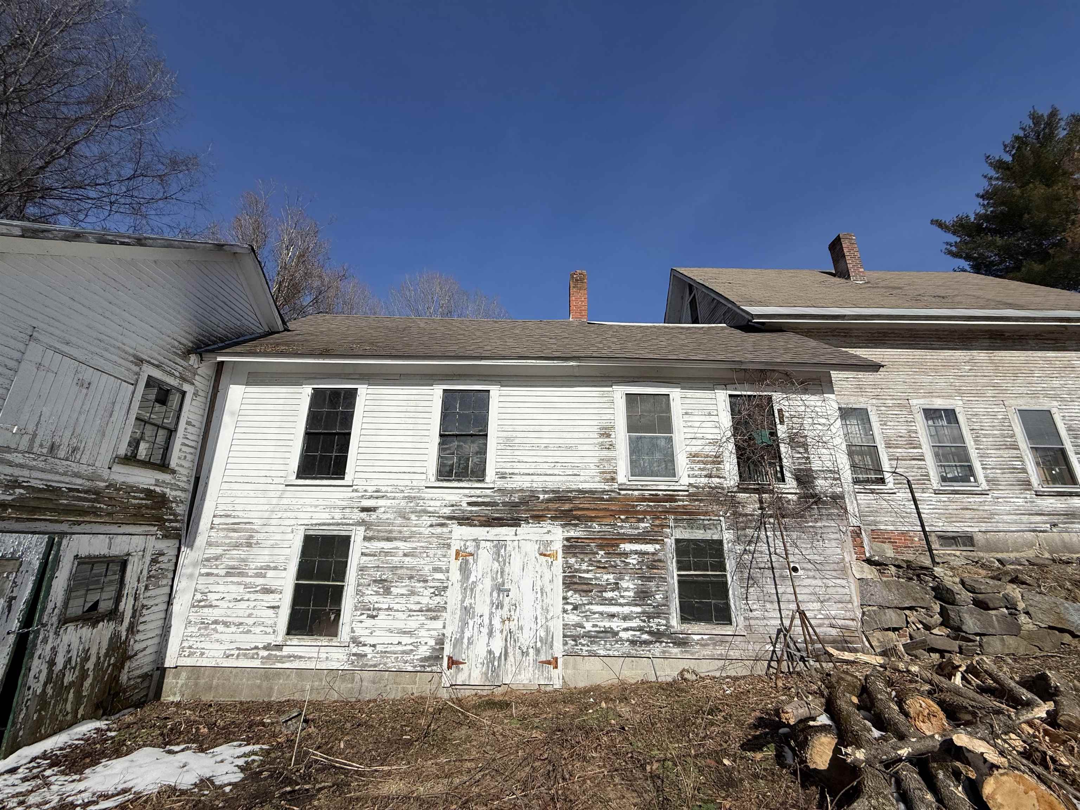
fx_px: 437
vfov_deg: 85.7
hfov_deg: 102.1
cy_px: 405
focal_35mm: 14
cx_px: 540
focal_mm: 2.22
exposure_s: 1/6173
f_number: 2.2
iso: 50
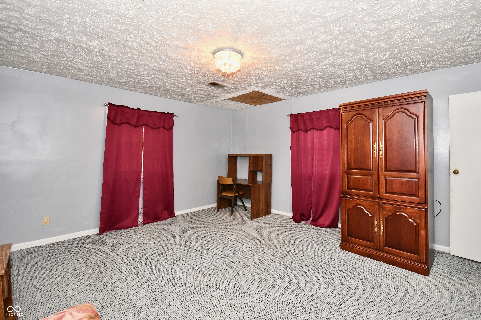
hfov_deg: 100.4
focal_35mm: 15
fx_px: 200
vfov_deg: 77.3
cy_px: 160
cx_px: 240
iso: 640
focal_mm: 10
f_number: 6.3
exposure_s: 1/60
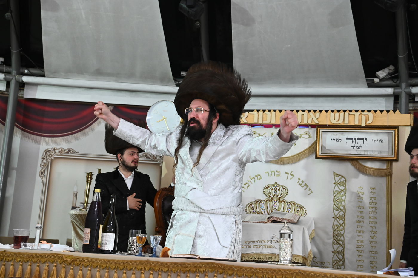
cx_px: 209
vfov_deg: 24.6
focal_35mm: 55
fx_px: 638
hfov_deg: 36.3
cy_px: 139
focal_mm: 55
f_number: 6.3
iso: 4000
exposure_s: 1/125
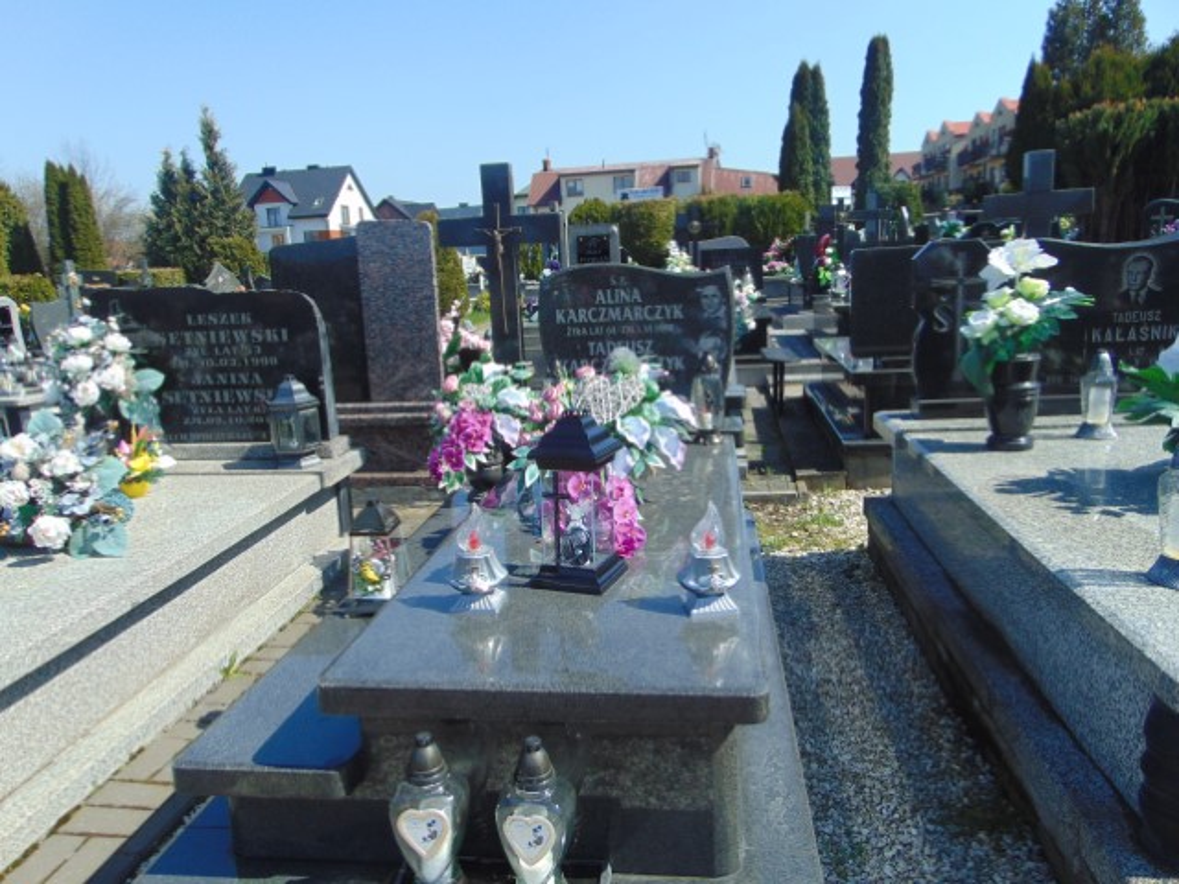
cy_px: 442
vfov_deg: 54.9
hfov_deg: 69.4
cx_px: 590
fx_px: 851
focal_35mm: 25
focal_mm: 4.5
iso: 80
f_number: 3
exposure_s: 1/1000
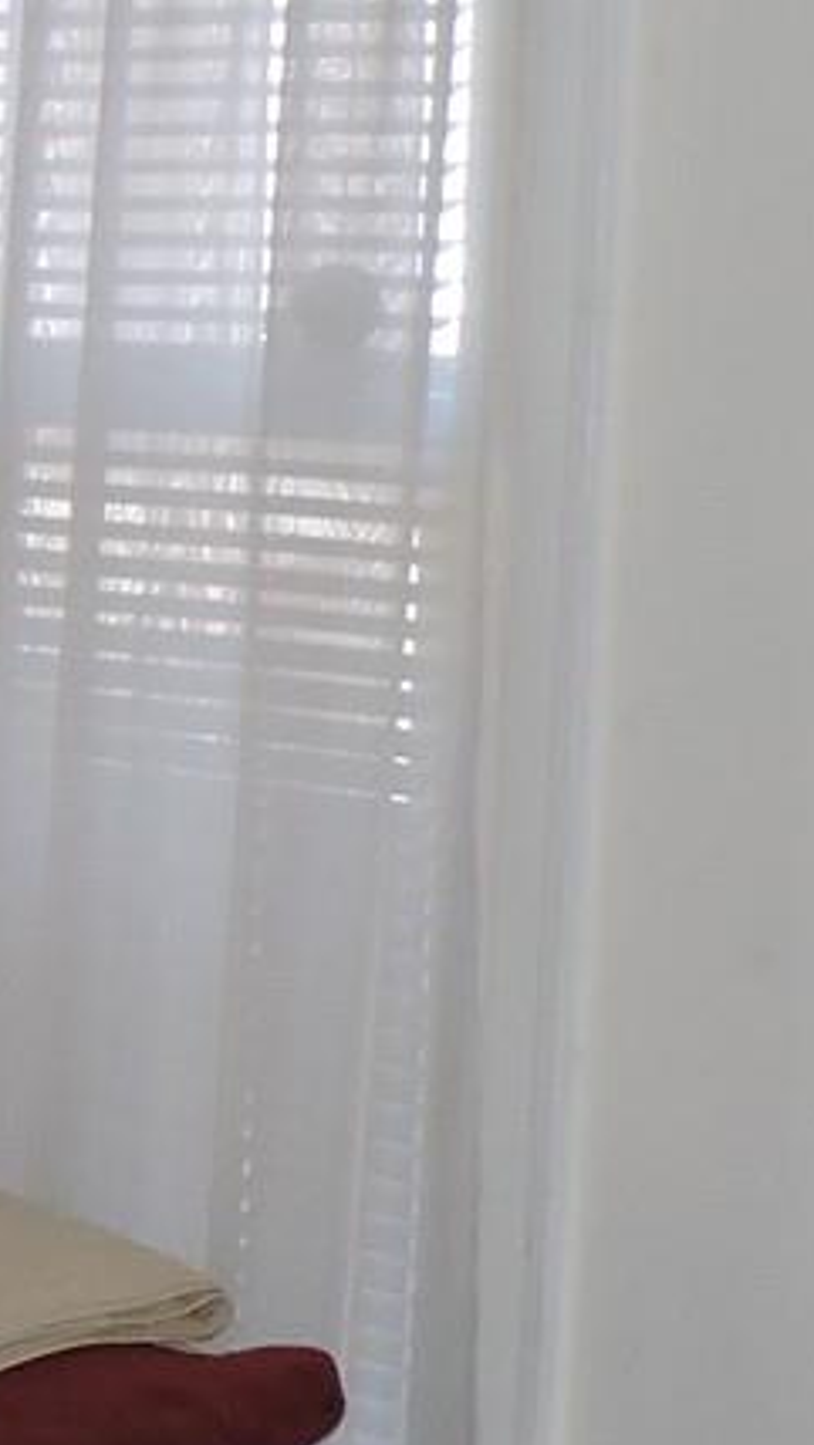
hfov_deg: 6.3
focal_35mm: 172
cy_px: 996
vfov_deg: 12.5
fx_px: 6595
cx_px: -1976
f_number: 3.2
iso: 200
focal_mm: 5.9
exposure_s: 1/30
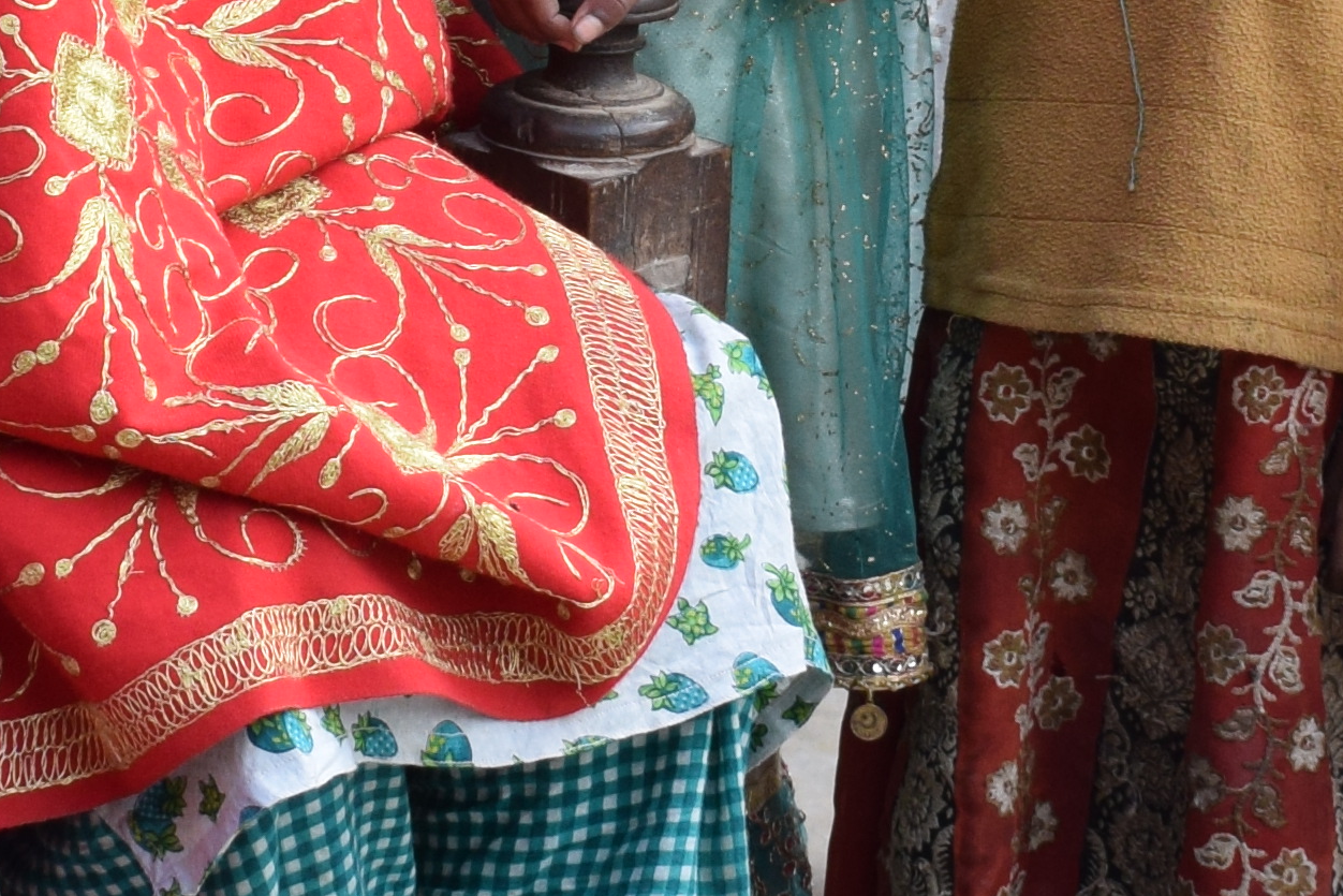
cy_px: -249
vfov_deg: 6.5
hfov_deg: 9.9
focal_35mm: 208
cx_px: 423
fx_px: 7775
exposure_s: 1/250
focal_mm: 29
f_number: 8
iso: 400
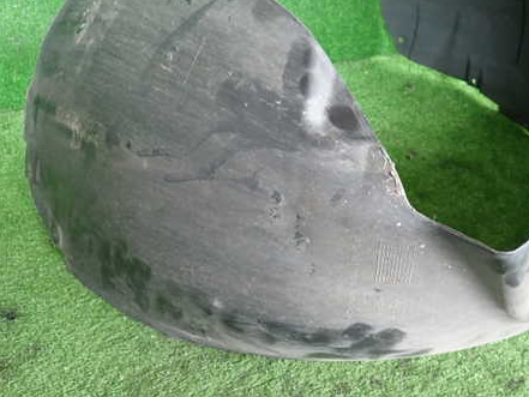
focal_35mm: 34
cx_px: 300
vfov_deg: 41.7
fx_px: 520
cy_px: 170
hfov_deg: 53.8
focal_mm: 4.5
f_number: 2
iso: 200
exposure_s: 1/60
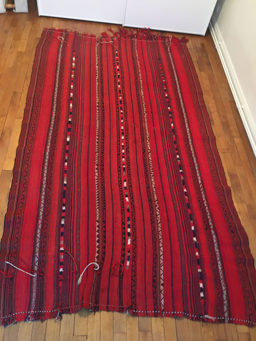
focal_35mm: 29
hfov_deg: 48.2
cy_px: 170
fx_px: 286
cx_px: 128
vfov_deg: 61.7
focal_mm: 4.15
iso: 400
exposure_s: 1/17
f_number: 2.2
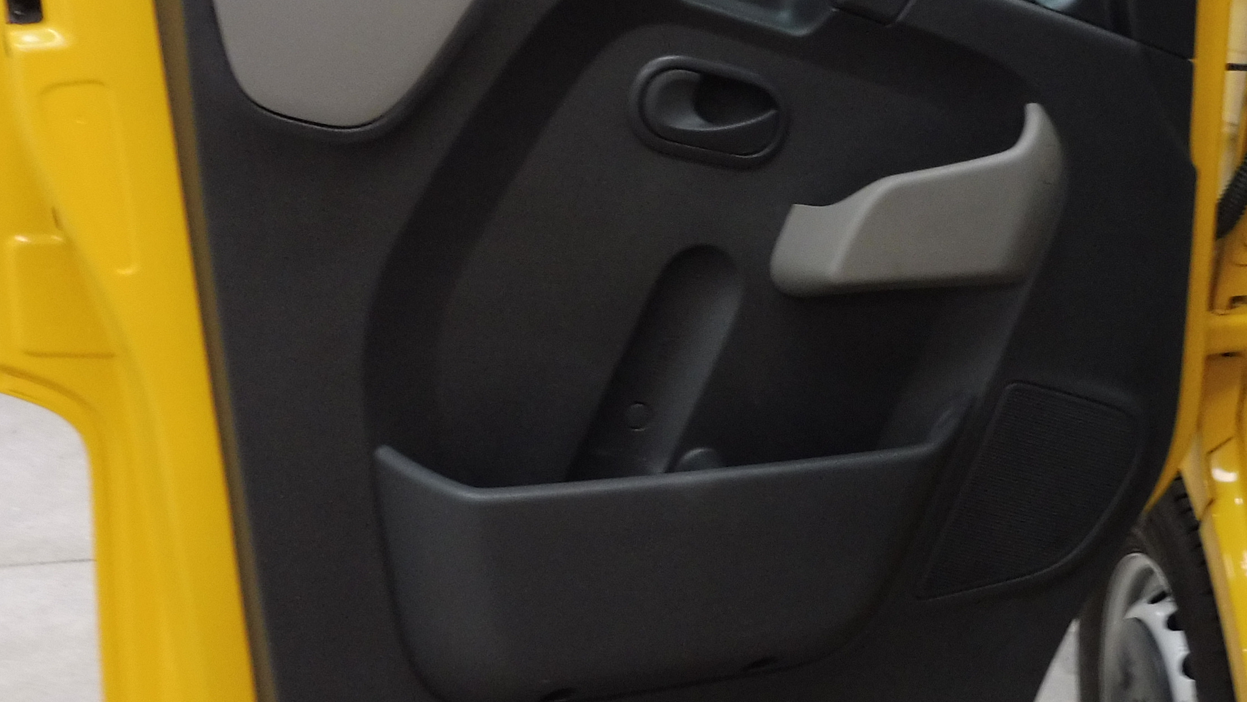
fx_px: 1786
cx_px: 911
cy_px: 252
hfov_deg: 37.7
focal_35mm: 54
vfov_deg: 22.2
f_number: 3.3
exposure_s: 1/60
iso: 200
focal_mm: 4.3
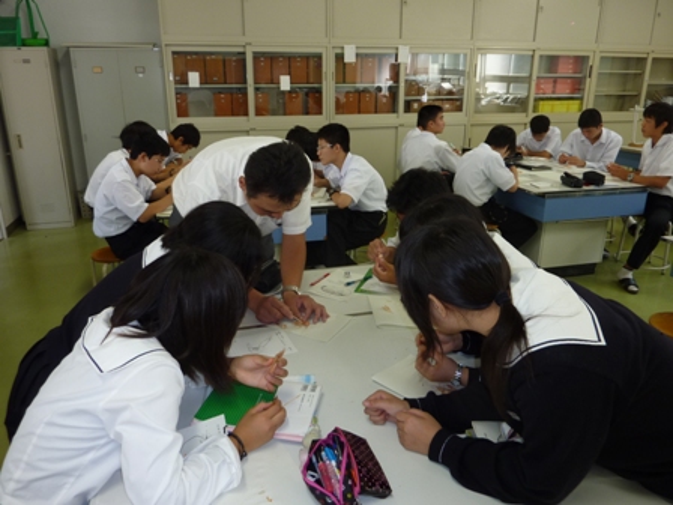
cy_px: 252
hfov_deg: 69.4
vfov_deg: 54.9
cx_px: 336
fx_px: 486
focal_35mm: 25
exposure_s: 1/30
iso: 100
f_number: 3.3
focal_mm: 4.1
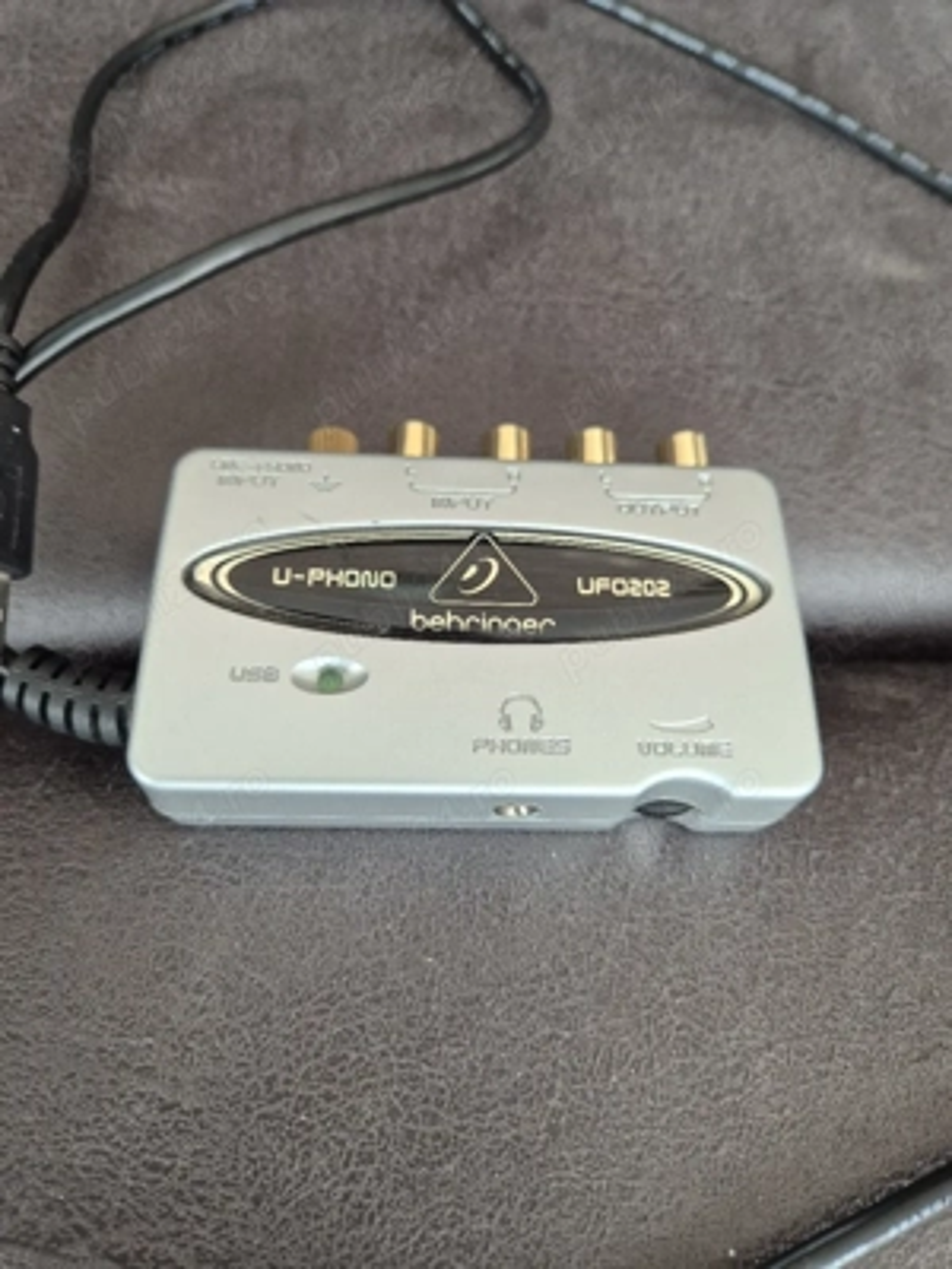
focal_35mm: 23
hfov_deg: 58.9
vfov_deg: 73.9
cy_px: 634
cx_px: 476
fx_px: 843
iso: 160
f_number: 1.8
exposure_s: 1/182
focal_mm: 5.4
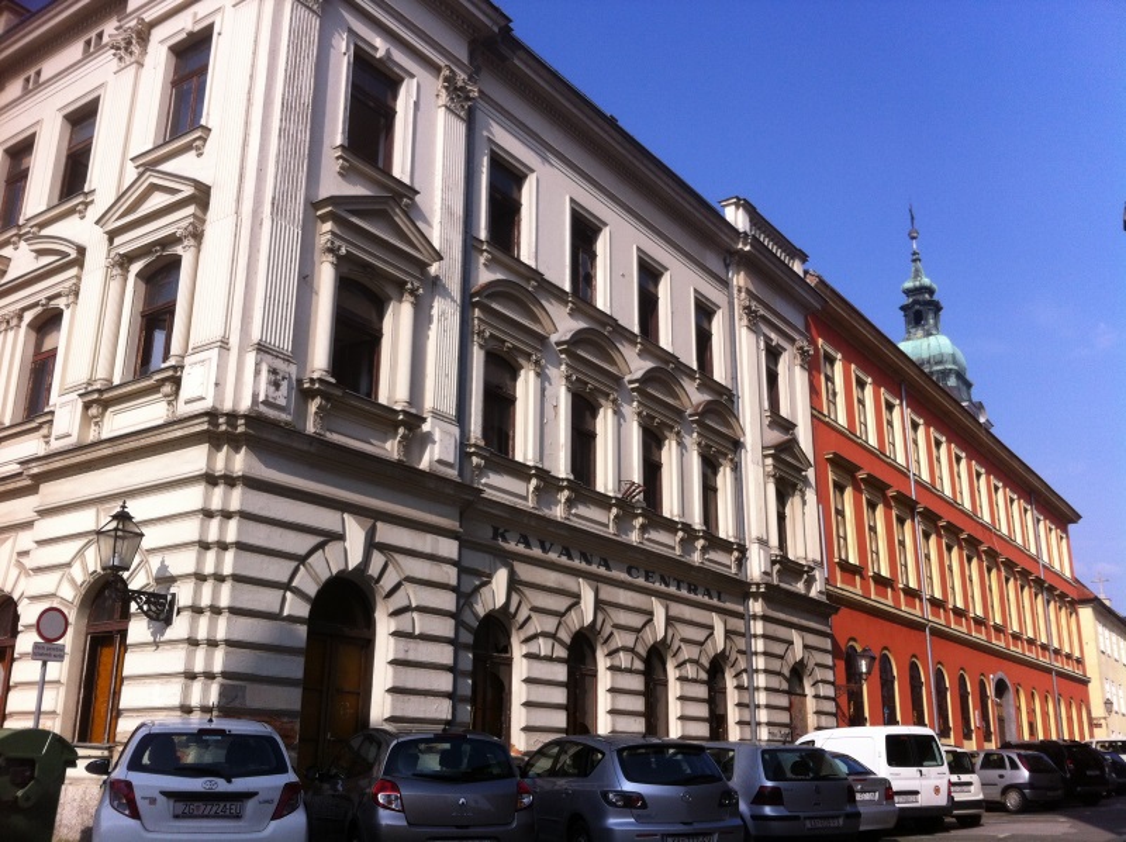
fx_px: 1137
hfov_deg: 52.7
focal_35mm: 35
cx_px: 563
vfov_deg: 40.6
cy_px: 421
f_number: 2.8
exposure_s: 1/1436
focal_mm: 3.85
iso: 80
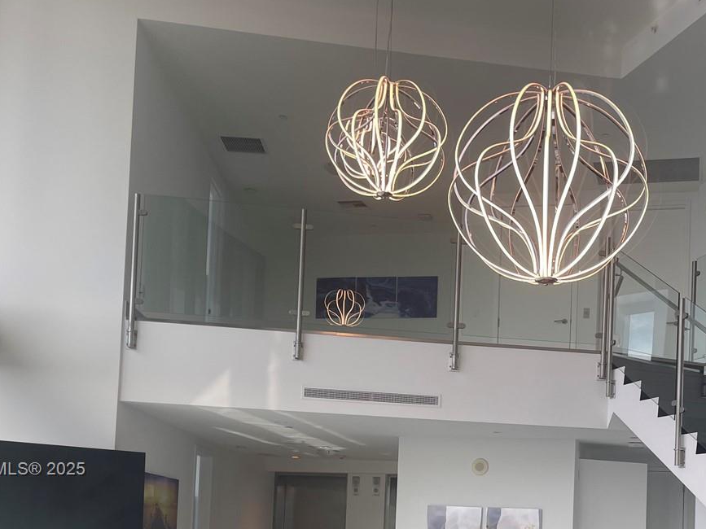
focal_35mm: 48
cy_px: 470
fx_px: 979
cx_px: 476
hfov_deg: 39.2
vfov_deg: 29.1
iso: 32
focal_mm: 5.1
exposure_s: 1/166
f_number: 1.6
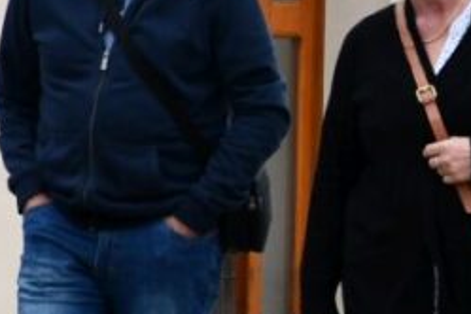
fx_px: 12912
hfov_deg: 2.1
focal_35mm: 987
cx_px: 745
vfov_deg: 1.4
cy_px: 214
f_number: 8
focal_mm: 130
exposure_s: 1/250
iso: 200
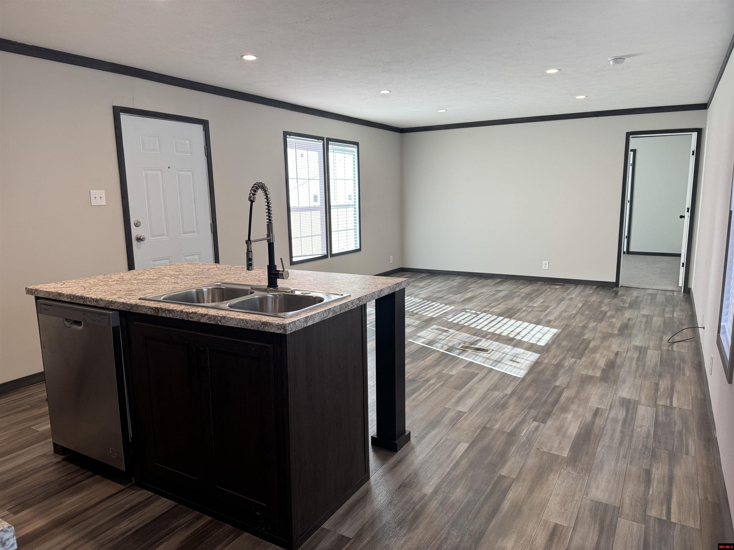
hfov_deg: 71.6
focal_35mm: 24
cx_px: 367
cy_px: 275
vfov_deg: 56.8
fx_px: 509
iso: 125
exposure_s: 1/120
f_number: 1.78
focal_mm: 6.76
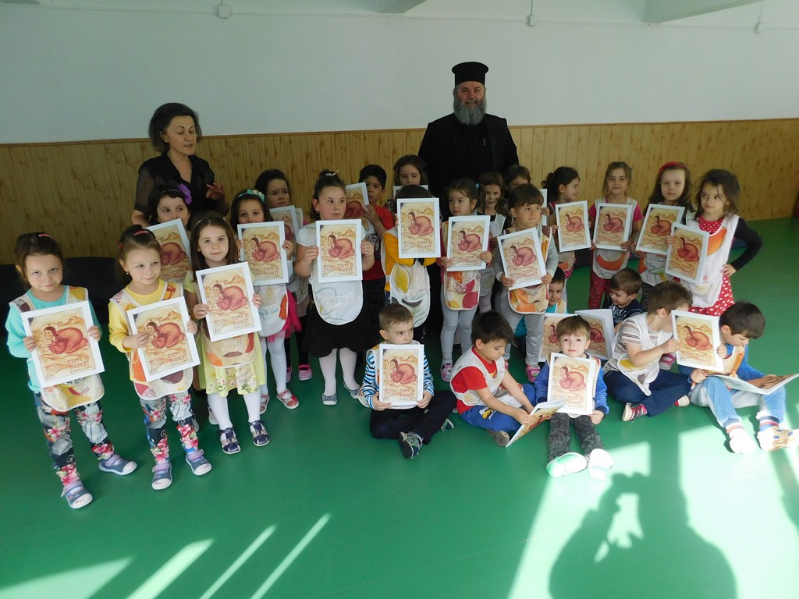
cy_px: 300
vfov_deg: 58.9
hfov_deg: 73.9
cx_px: 400
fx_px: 531
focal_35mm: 23
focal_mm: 4
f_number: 3
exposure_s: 1/125
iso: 125
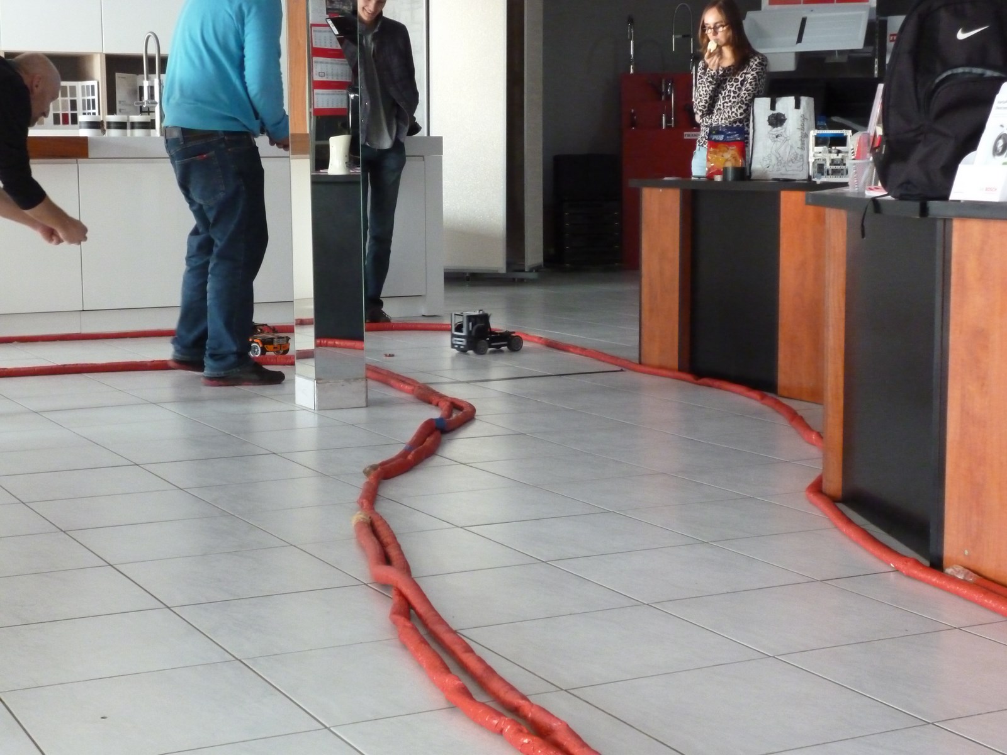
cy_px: 378
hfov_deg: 30.7
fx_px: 1833
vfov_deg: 23.3
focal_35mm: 63
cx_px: 504
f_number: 4.7
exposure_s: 1/50
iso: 800
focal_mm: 11.2
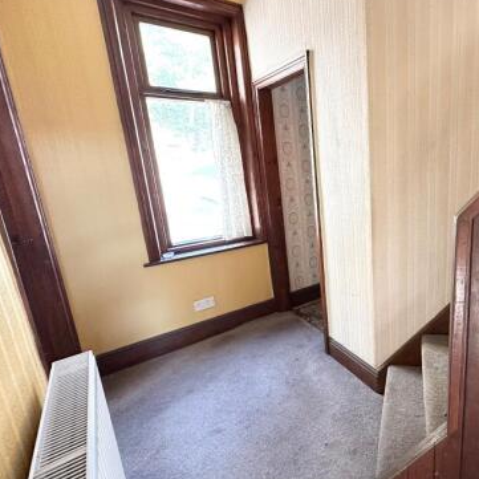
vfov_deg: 74.8
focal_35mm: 20
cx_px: 377
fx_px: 313
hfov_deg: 68.3
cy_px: 229
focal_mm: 2.22
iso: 250
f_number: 2.2
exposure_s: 1/99
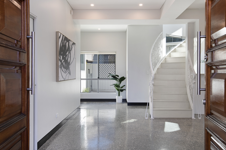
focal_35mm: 35
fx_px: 220
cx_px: 113
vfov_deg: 37.9
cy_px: 75
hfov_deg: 54.4
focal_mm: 35
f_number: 11
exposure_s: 1/320
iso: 320
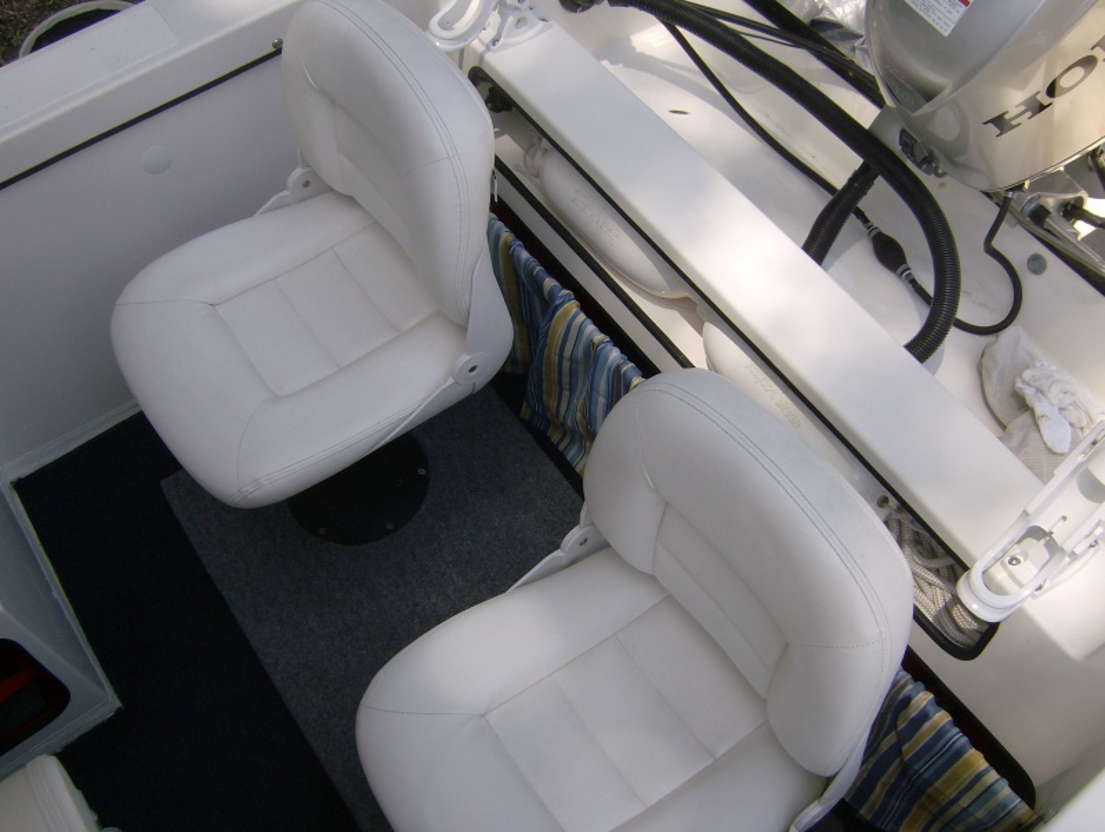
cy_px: 416
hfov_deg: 51.3
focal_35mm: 36
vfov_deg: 39.7
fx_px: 1151
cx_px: 552
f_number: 4.7
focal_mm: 6
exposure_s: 1/264
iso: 100
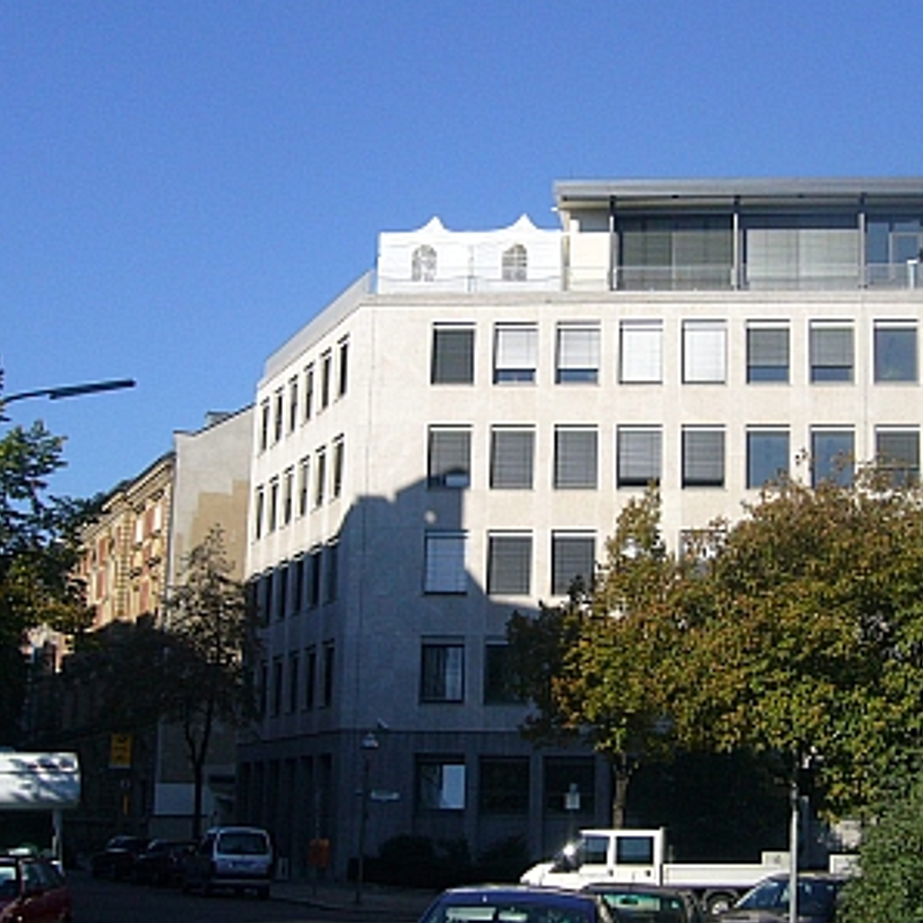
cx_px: 582
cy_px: 462
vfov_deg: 30.0
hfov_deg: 29.9
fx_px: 1720
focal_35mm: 57
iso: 80
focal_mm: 5.8
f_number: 5.6
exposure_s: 1/500
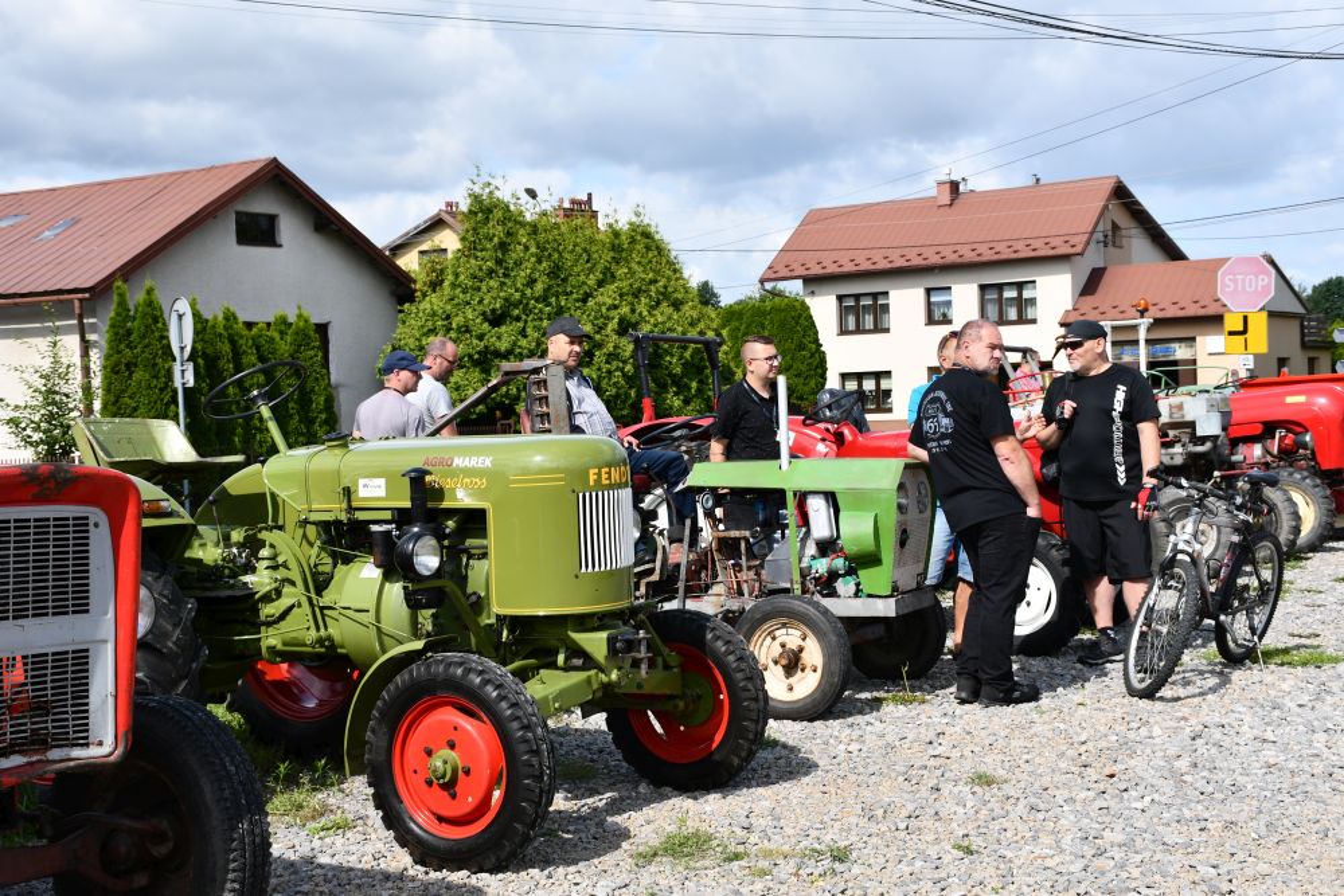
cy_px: 448
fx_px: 1792
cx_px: 672
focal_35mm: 48
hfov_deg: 41.1
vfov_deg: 28.1
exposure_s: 1/250
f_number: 8
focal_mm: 32
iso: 100
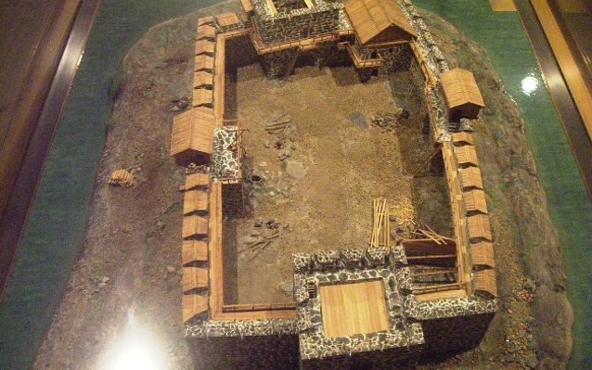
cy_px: 188
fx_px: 662
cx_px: 294
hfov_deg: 48.2
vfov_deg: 31.3
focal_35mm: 41
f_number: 2.7
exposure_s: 1/40
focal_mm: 6.2
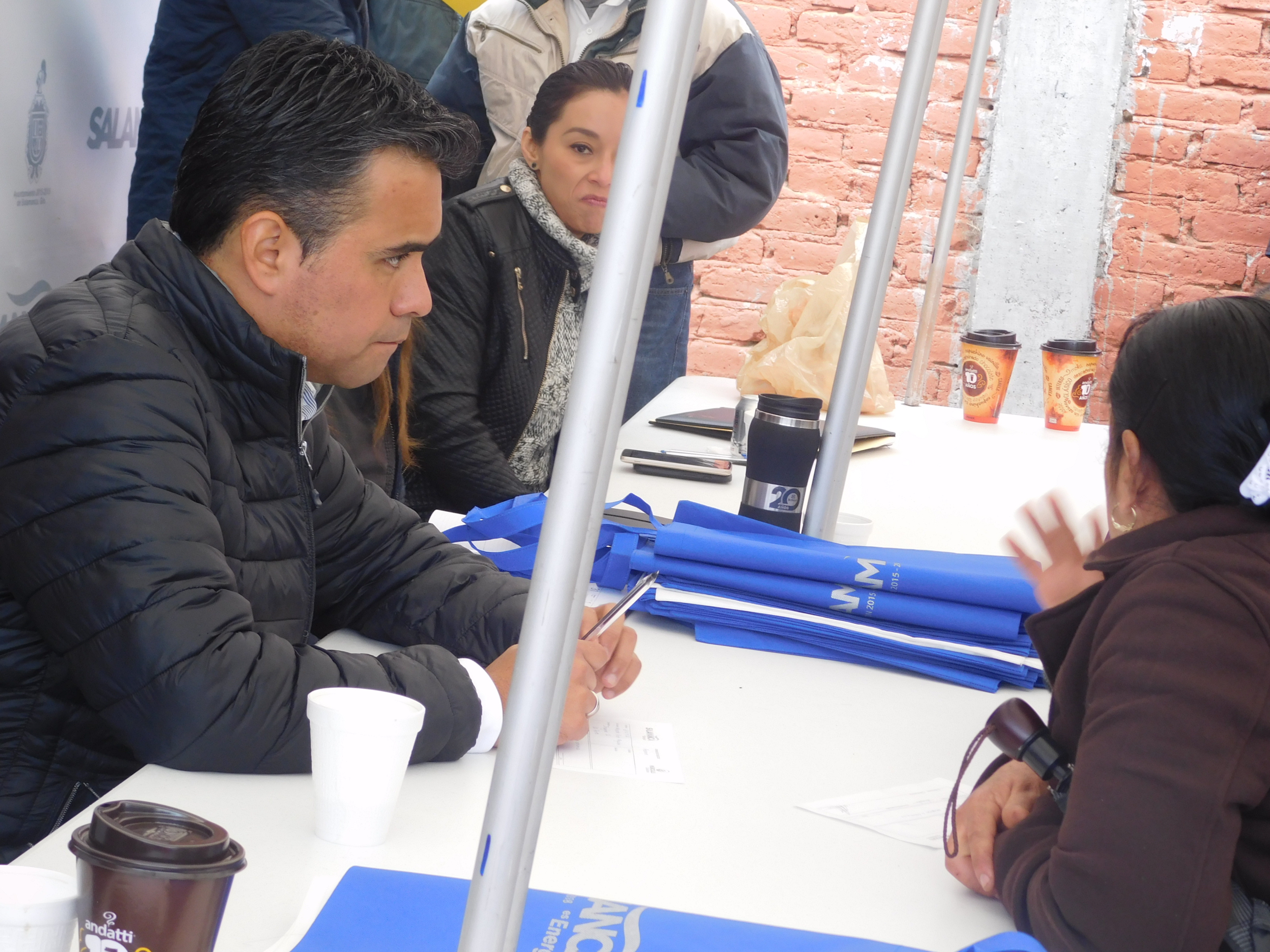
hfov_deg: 21.5
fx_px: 3339
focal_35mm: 91
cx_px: 635
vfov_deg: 16.2
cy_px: 476
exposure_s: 1/40
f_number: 4.5
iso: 125
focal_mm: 16.1
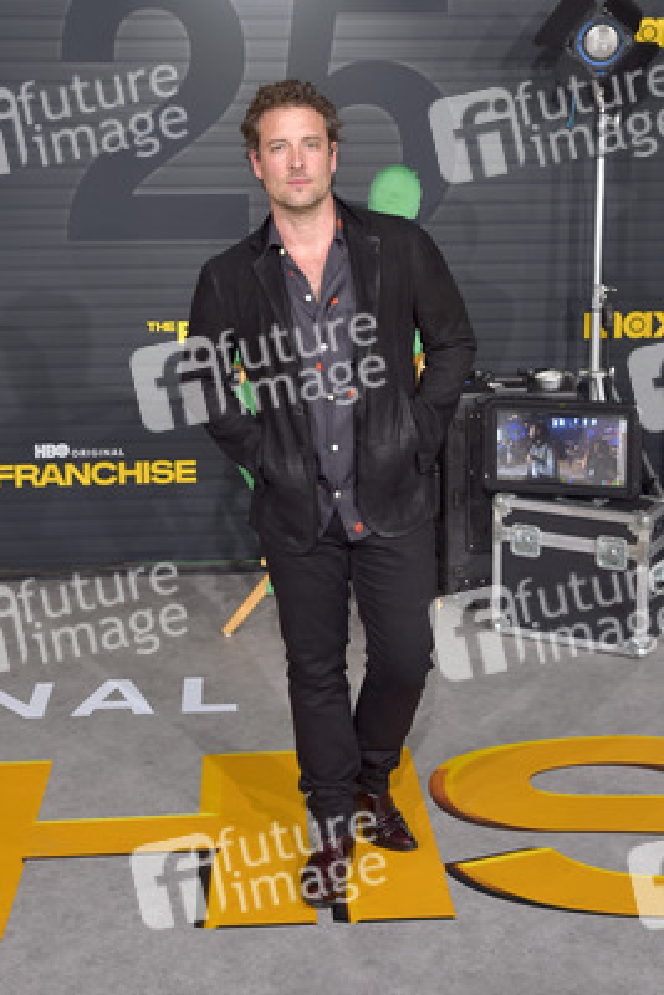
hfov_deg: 30.5
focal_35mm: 44
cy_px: 498
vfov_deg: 44.5
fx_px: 1216
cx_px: 332
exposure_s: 1/250
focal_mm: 44
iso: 320
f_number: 6.3
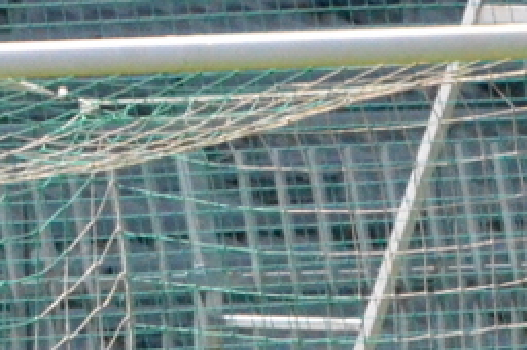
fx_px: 30849
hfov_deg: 1.0
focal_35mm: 2110
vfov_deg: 0.6
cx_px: 354
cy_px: 561
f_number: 11
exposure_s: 1/8000
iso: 6400
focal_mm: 300
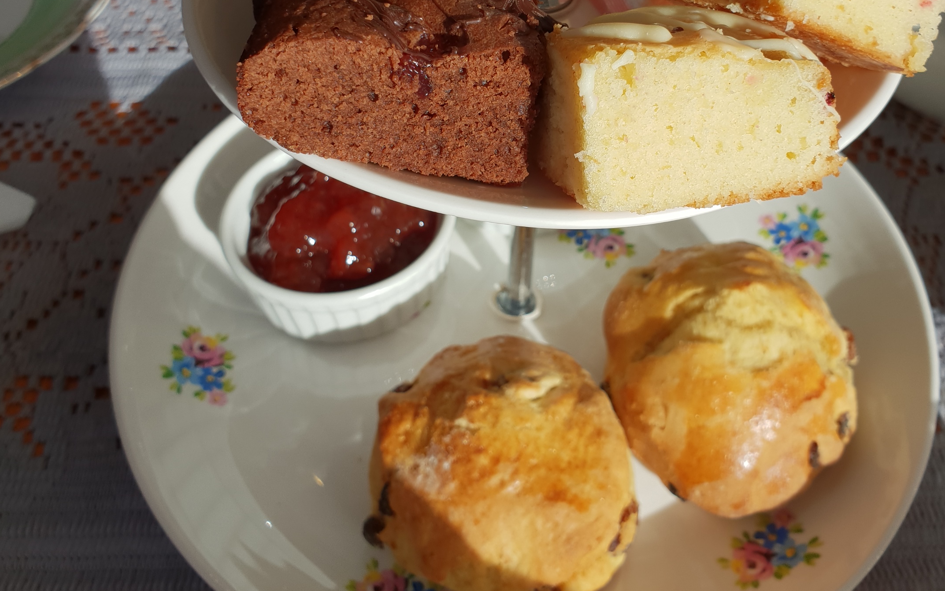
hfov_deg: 52.7
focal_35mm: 37
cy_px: 142
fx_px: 953
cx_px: 472
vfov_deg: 33.7
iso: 50
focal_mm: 4.3
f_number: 2.4
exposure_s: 1/1477
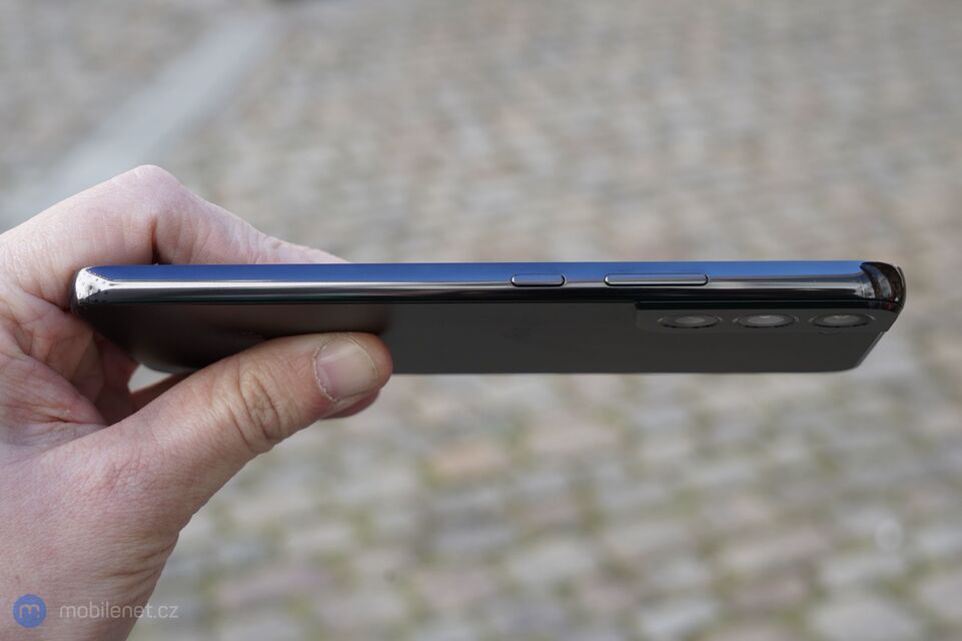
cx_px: 481
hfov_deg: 38.9
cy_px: 320
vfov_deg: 26.5
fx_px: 1362
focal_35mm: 51
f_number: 8
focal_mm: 51
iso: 500
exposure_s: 1/125
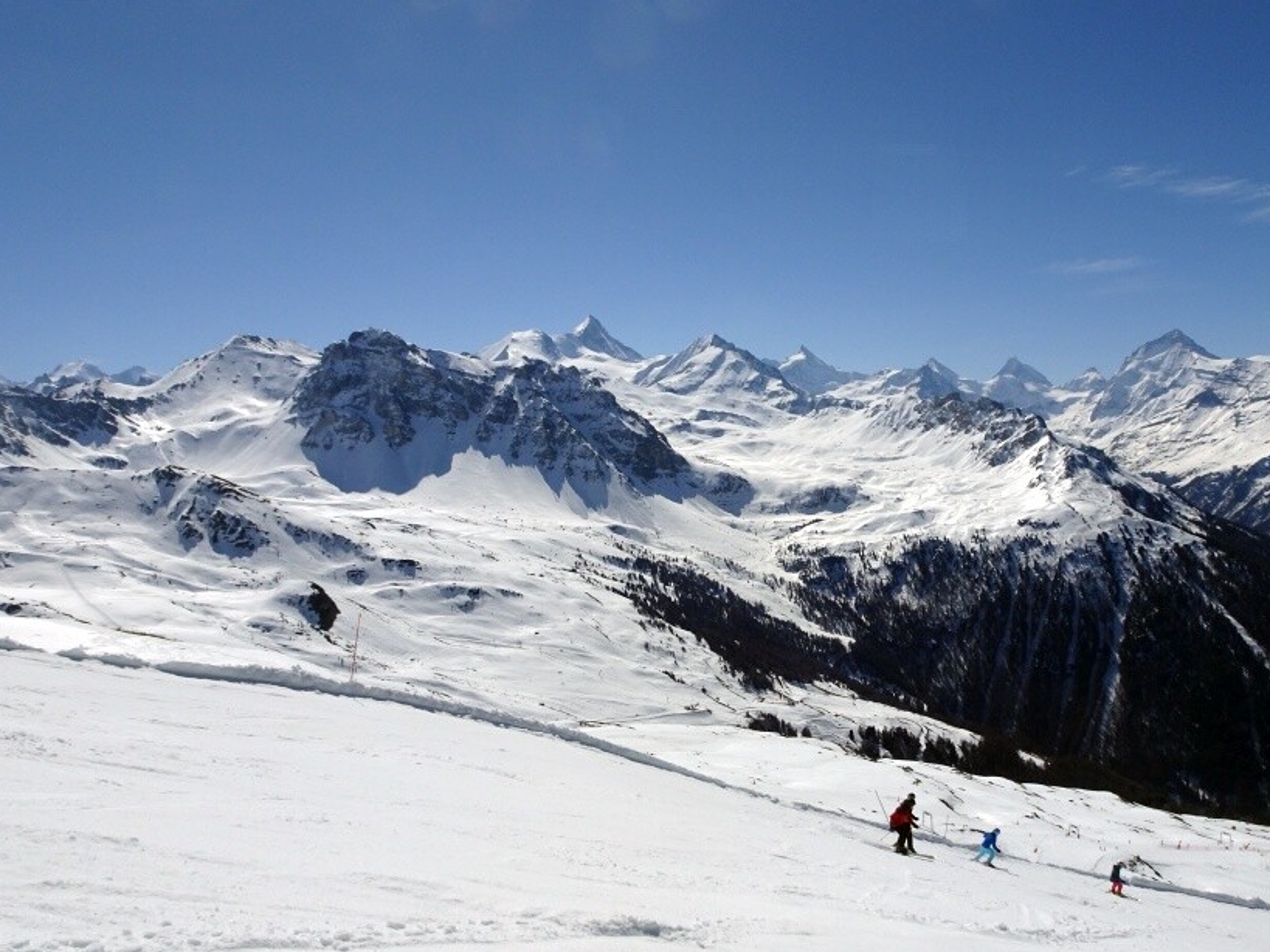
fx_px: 1100
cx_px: 710
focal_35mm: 30
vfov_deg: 46.6
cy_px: 550
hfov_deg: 59.8
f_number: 5
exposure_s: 1/2000
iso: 80
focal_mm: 4.1
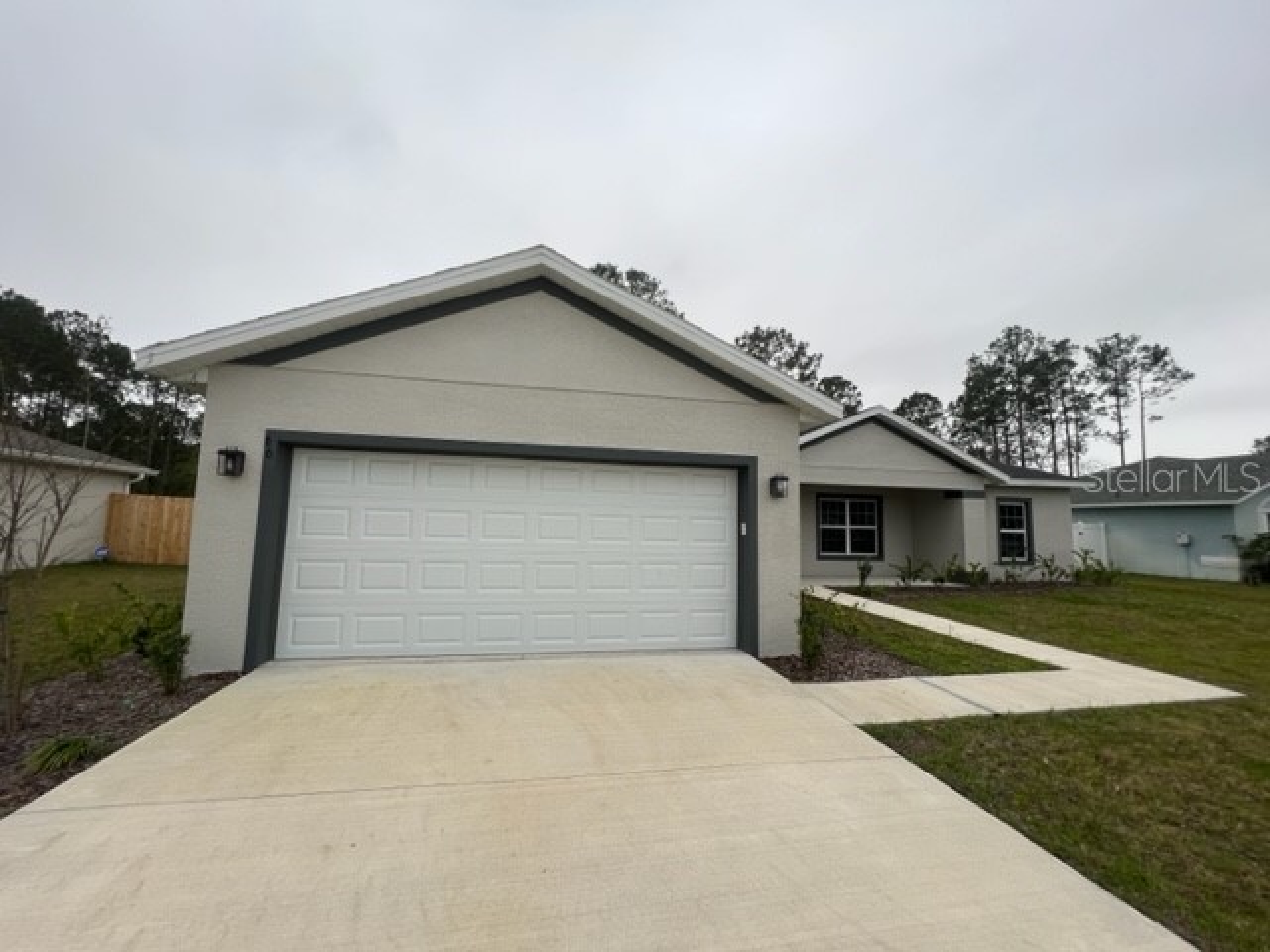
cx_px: 635
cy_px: 476
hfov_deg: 106.2
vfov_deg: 89.9
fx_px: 477
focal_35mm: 13
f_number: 1.8
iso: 32
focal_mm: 1.57
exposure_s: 1/157
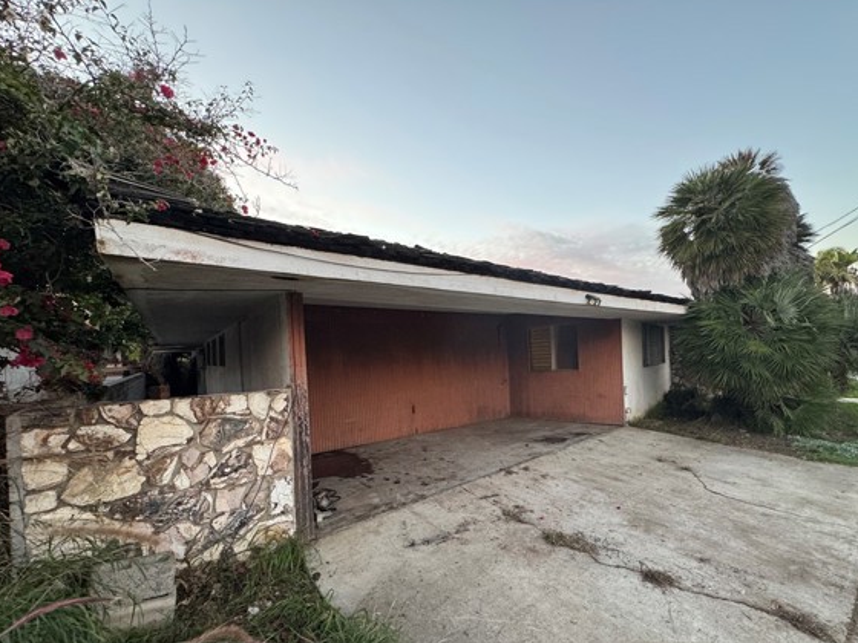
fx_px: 397
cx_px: 472
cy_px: 354
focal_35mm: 16
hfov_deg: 94.2
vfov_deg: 77.9
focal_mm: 2.22
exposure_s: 1/99
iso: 320
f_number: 2.2
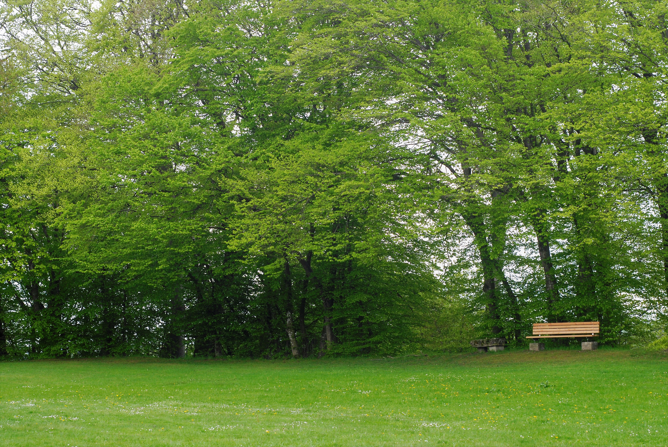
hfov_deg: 17.0
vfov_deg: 11.5
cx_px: 334
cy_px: 224
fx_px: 2229
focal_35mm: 120
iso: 200
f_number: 11
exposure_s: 1/80
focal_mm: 80
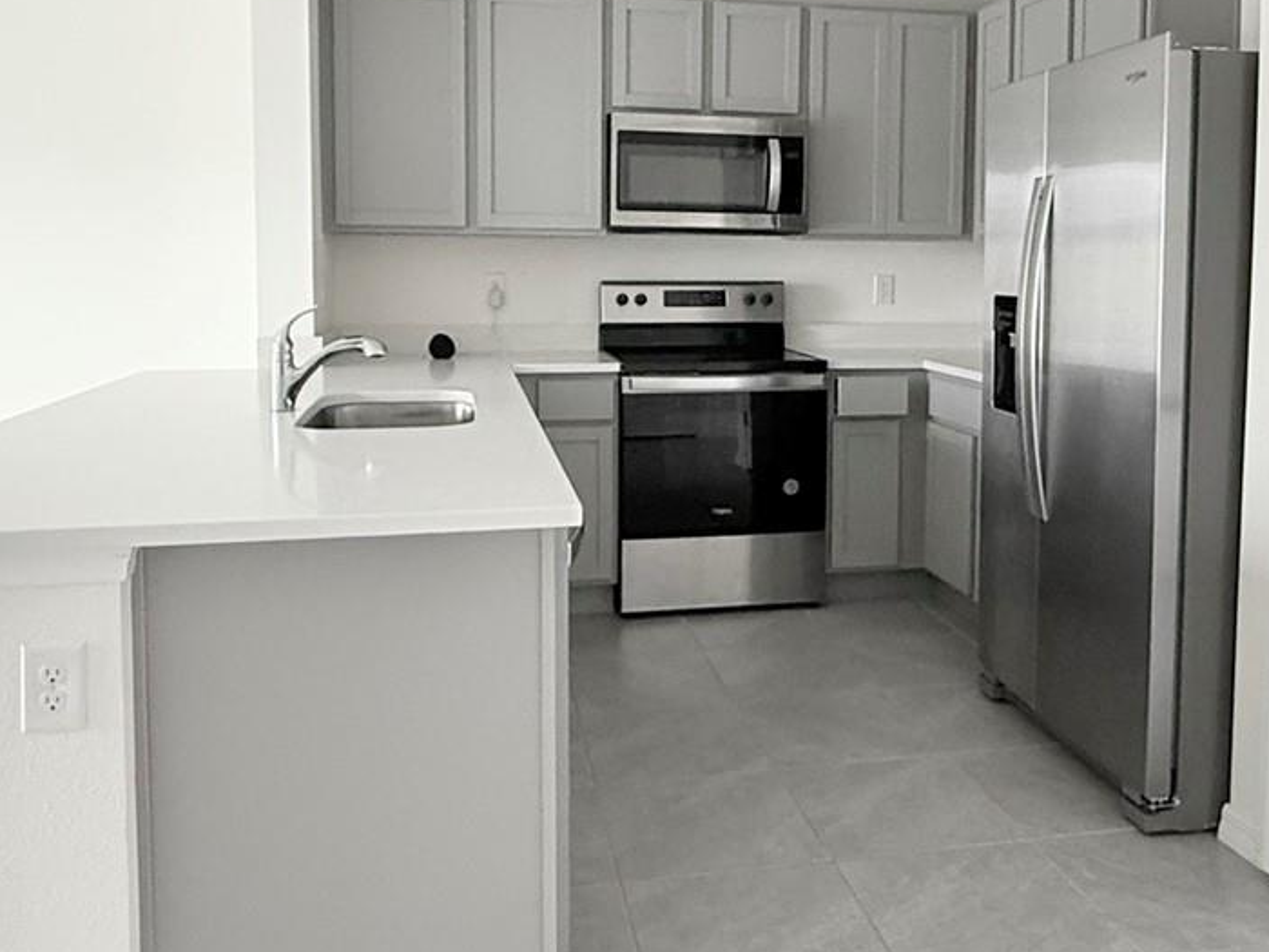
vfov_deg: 43.7
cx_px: 723
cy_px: 335
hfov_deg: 56.6
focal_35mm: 32
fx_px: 1173
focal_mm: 2.22
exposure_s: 1/60
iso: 500
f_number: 2.2
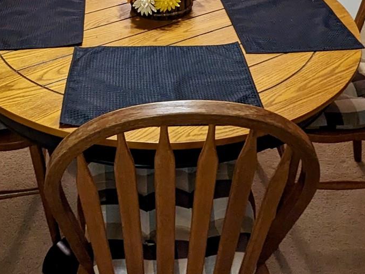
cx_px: 139
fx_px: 506
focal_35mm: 48
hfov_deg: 39.4
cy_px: -44
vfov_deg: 27.2
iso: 280
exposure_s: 1/30
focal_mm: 2.35
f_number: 2.2
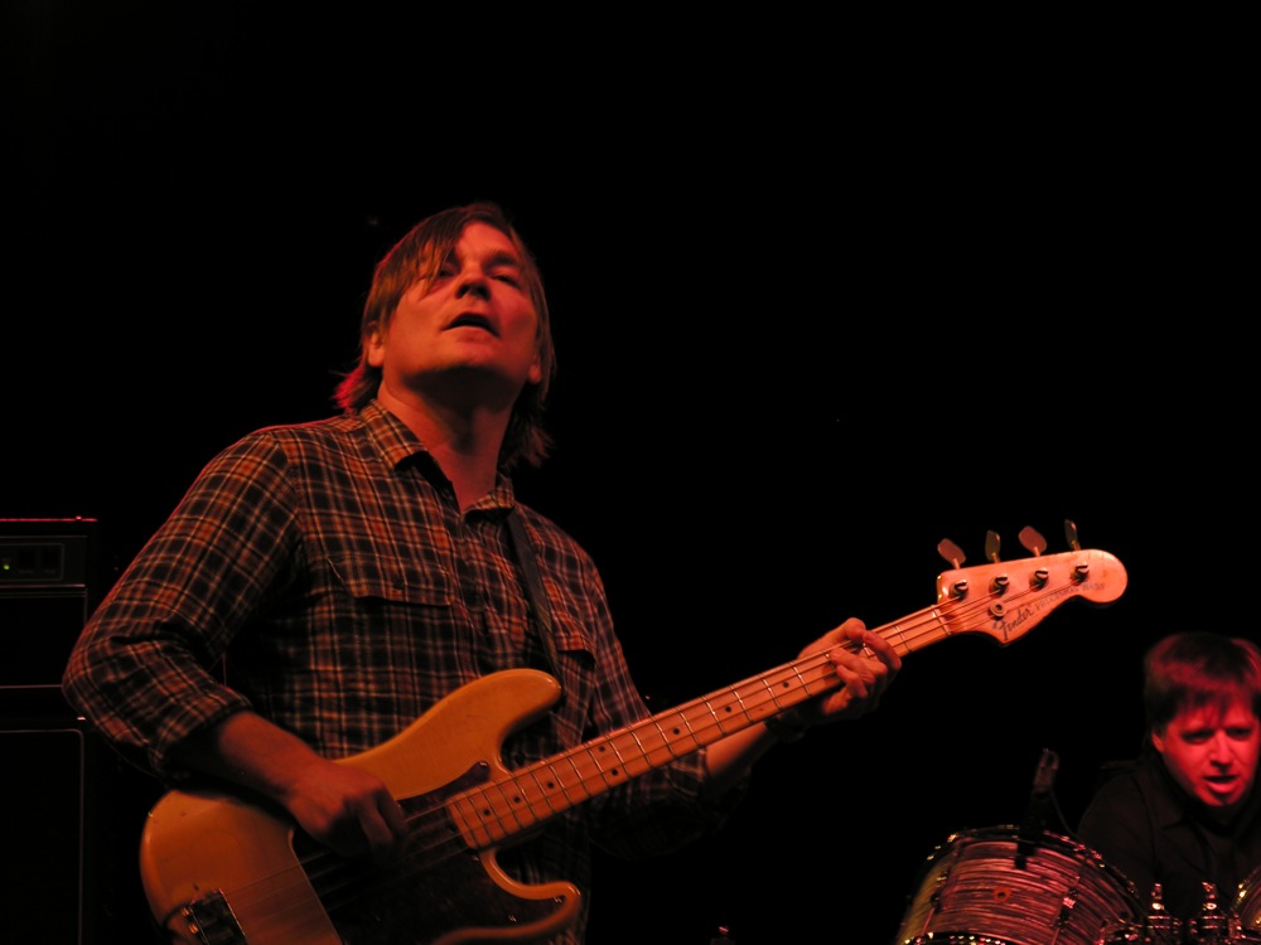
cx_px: 630
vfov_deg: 9.5
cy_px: 472
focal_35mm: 157
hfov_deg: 12.6
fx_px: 5719
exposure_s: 1/30
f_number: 3.9
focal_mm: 40
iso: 50
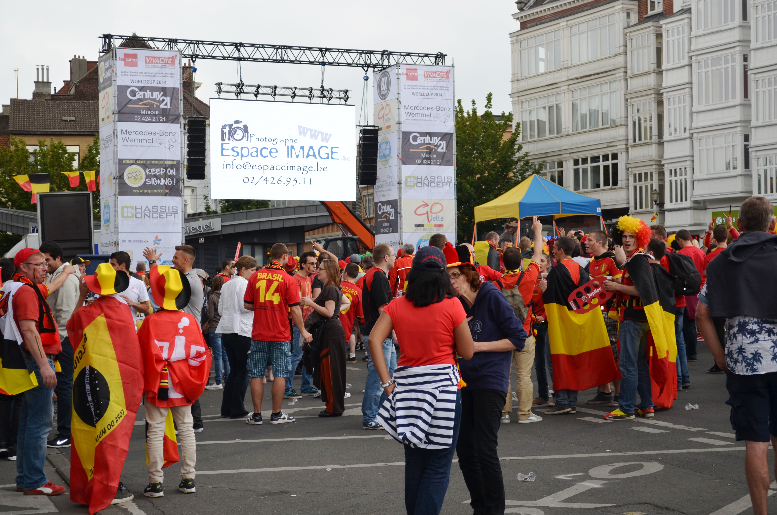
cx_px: 388
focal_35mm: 66
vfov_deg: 20.5
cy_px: 258
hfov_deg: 30.6
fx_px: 1422
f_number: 5.3
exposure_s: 1/200
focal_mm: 44
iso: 140
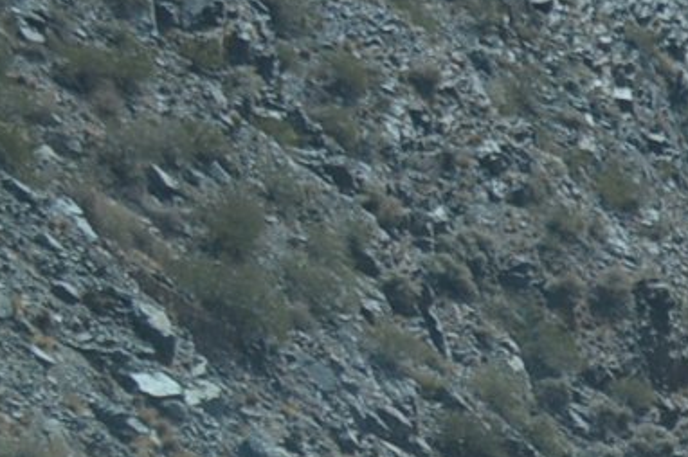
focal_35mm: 260
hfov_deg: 6.8
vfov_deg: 5.3
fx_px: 4965
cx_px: 2383
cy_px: 322
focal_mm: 22
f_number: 8
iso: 100
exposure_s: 1/250
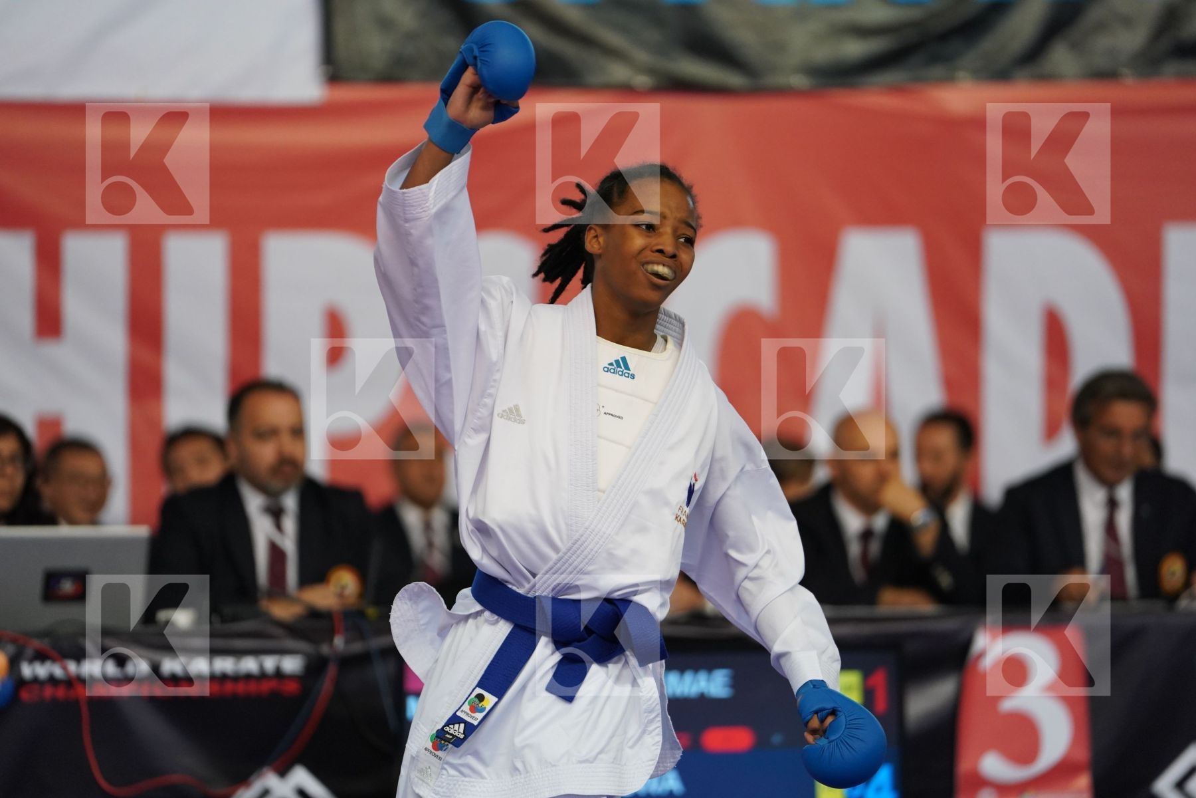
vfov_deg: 6.9
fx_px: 6644
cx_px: 598
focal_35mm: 200
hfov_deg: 10.3
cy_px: 399
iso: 2000
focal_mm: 200
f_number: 2.8
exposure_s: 1/1000
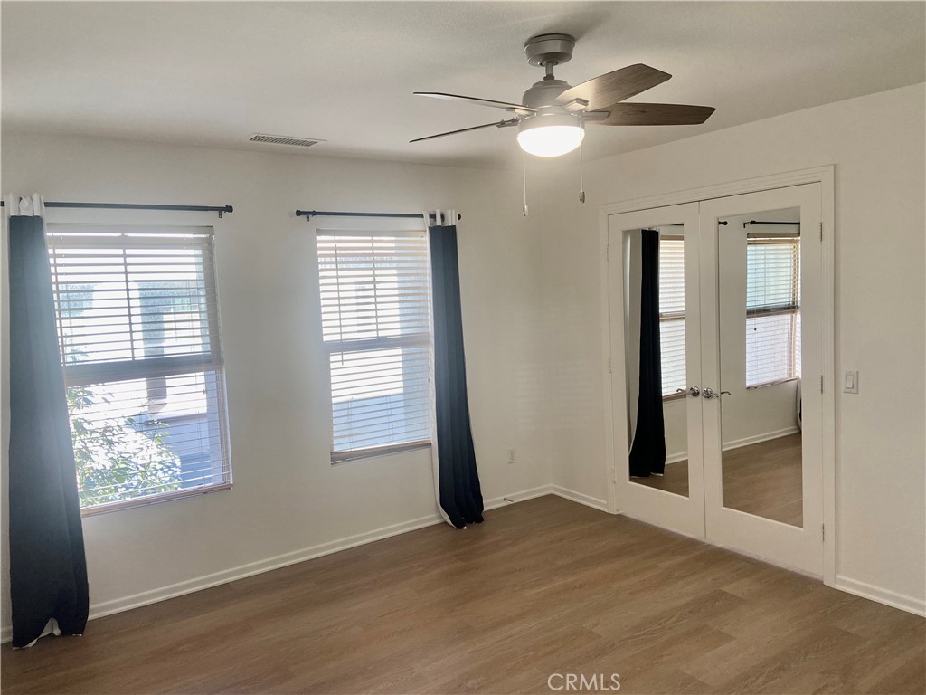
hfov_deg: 67.3
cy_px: 348
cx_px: 463
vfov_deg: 53.1
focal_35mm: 26
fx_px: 696
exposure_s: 1/120
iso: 100
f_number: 1.8
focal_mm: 4.25
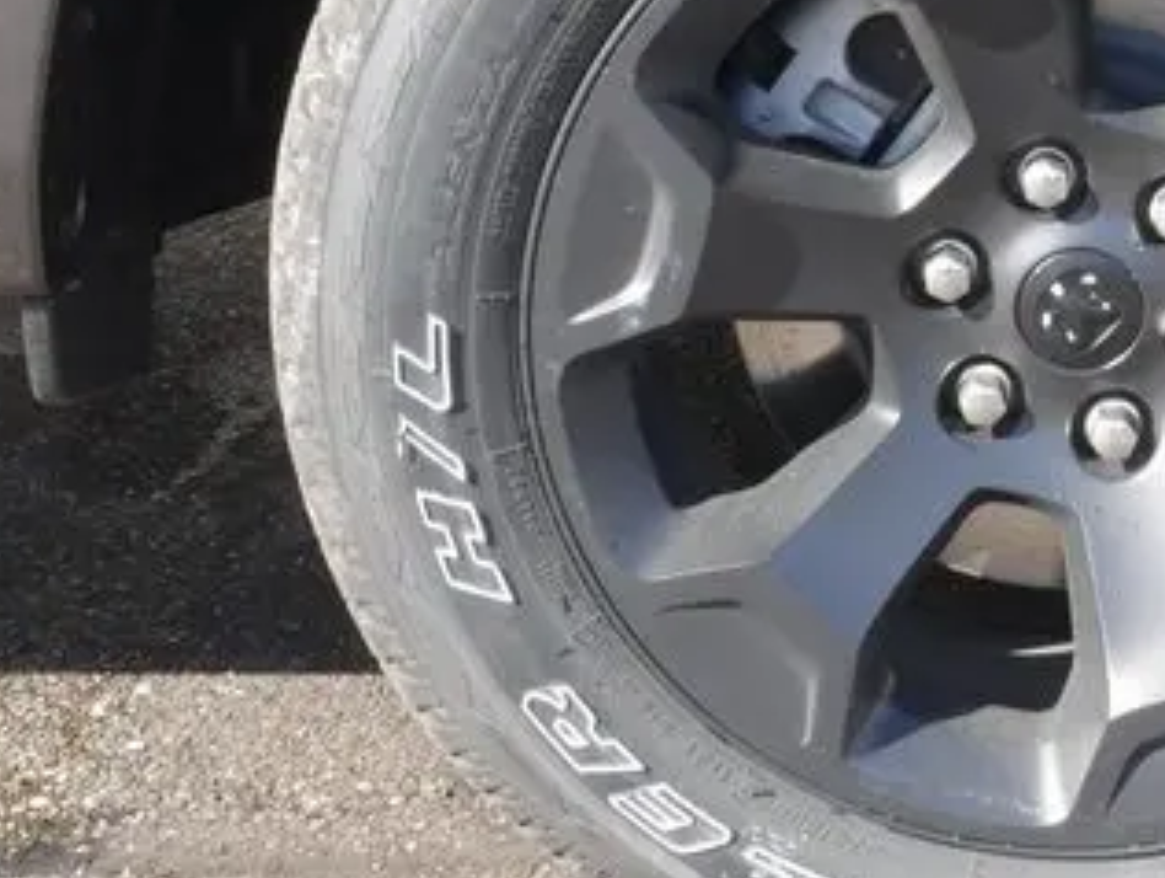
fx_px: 3000
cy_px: 208
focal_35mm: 89
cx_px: 1065
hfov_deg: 21.5
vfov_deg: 16.5
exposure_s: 1/60
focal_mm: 22
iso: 800
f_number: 20
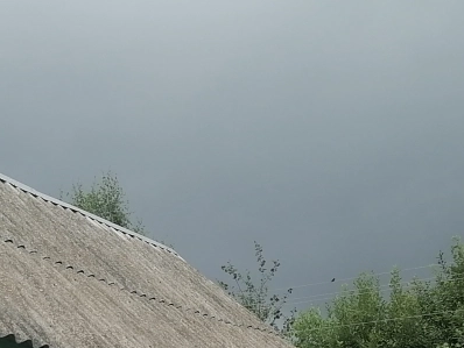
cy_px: 536
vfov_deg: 15.8
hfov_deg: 22.5
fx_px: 1140
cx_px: 64
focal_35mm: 85
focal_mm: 5.3
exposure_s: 1/936
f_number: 1.8
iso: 50
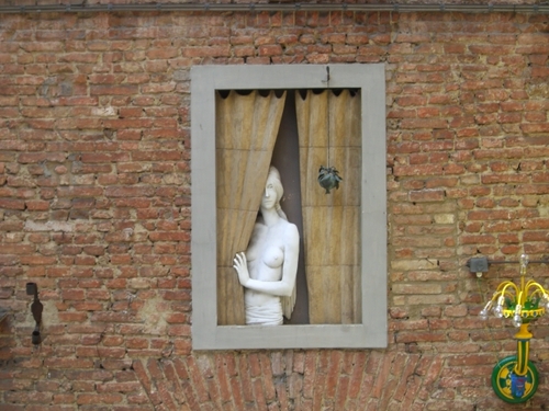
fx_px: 1808
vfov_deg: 13.0
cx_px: 274
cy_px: 206
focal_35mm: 114
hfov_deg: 17.3
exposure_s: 1/125
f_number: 5.2
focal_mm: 18.6
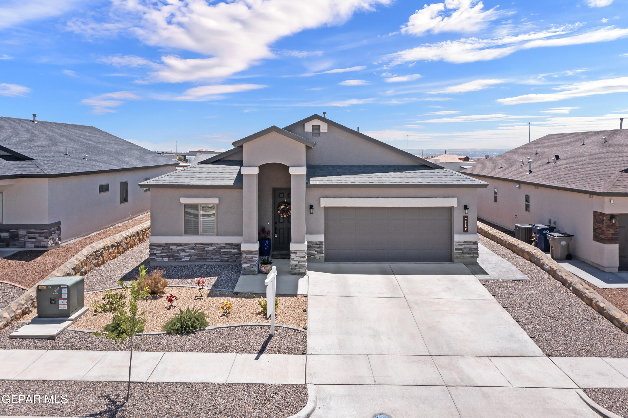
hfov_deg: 65.5
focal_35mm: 28
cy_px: 209
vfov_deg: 46.4
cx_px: 314
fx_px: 488
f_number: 6.3
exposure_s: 1/640
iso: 100
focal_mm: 10.26
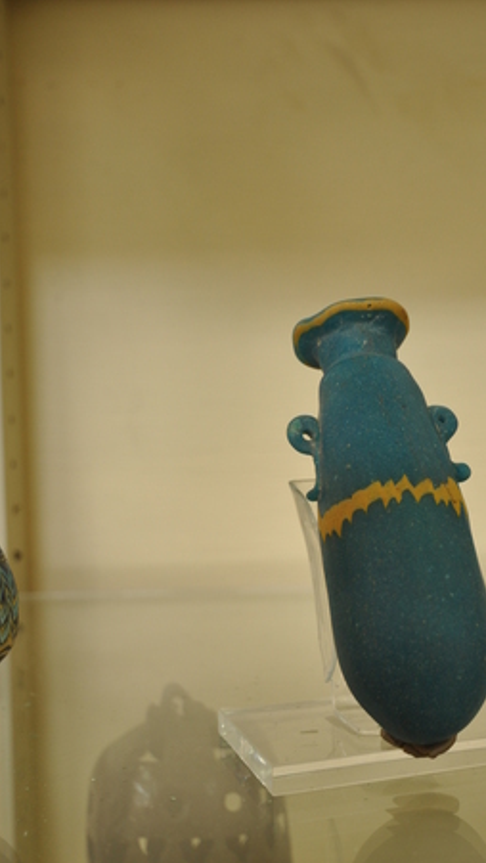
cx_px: 387
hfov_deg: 26.8
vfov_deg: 46.5
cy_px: 484
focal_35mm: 44
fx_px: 1002
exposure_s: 1/4
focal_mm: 19
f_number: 5.6
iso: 200
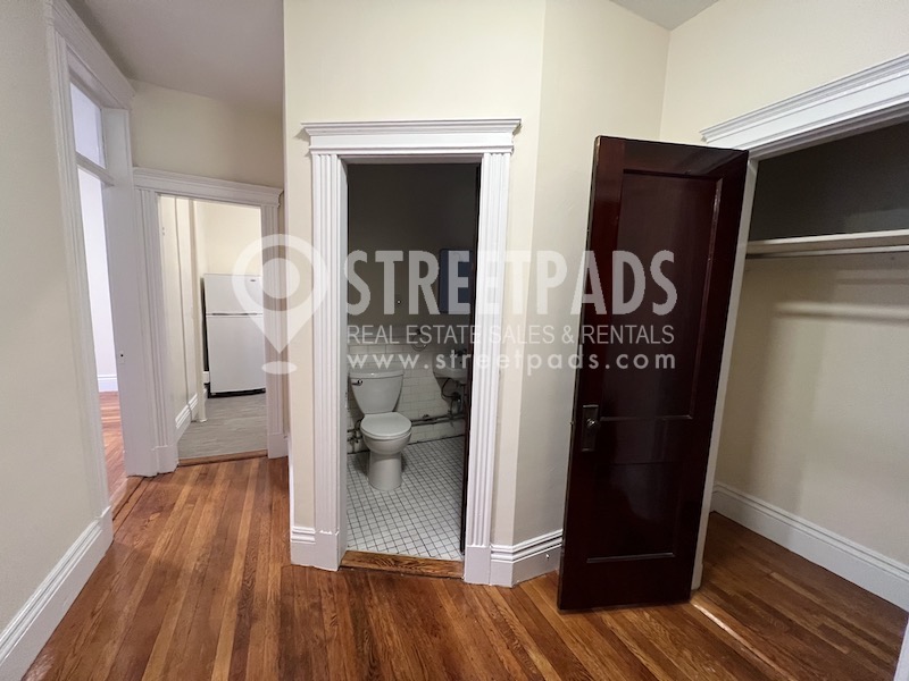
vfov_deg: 89.9
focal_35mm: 13
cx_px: 454
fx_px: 341
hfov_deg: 106.2
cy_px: 340
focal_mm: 1.57
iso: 500
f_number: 1.8
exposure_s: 1/60
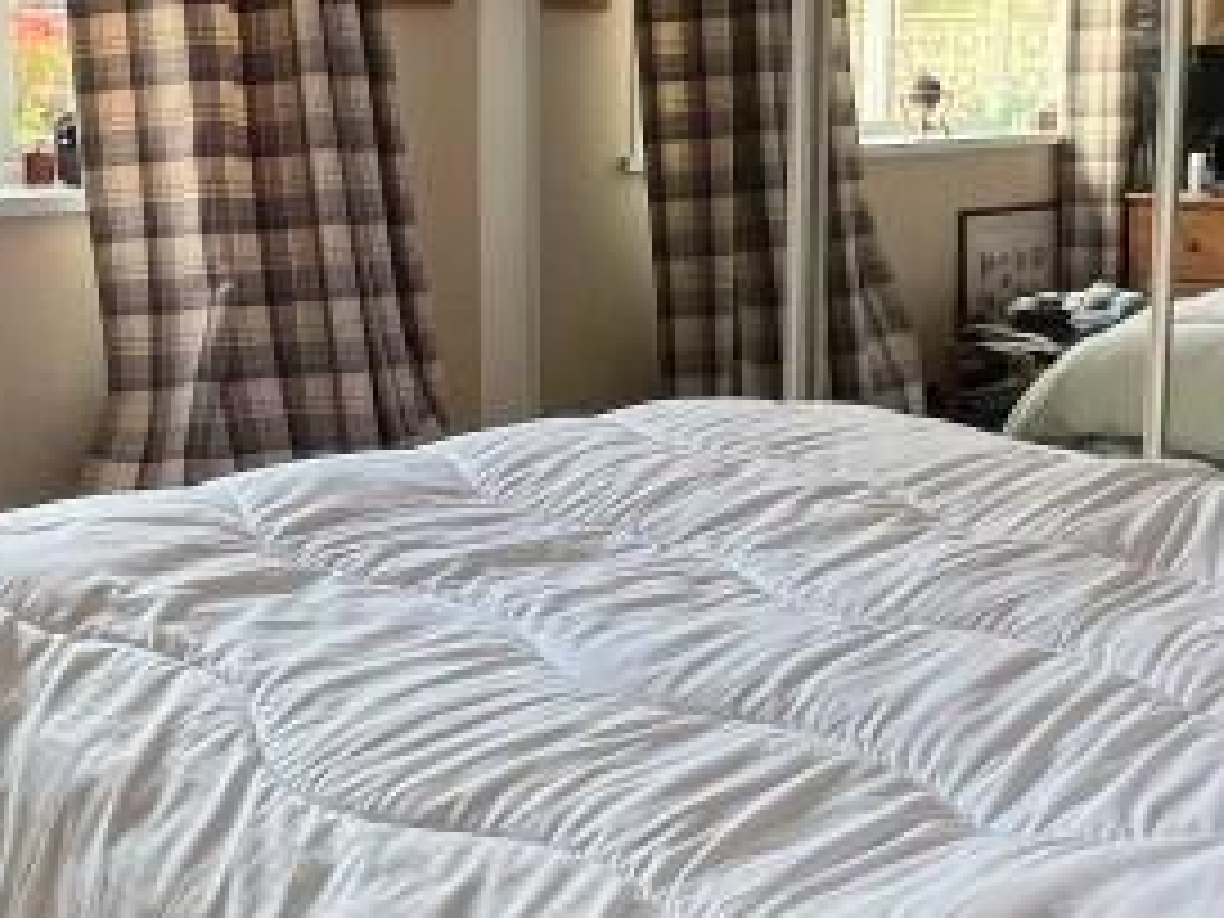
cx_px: 580
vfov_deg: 29.4
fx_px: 1733
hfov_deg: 38.9
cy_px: 288
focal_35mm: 49
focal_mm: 1.57
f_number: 1.8
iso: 64
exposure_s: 1/99
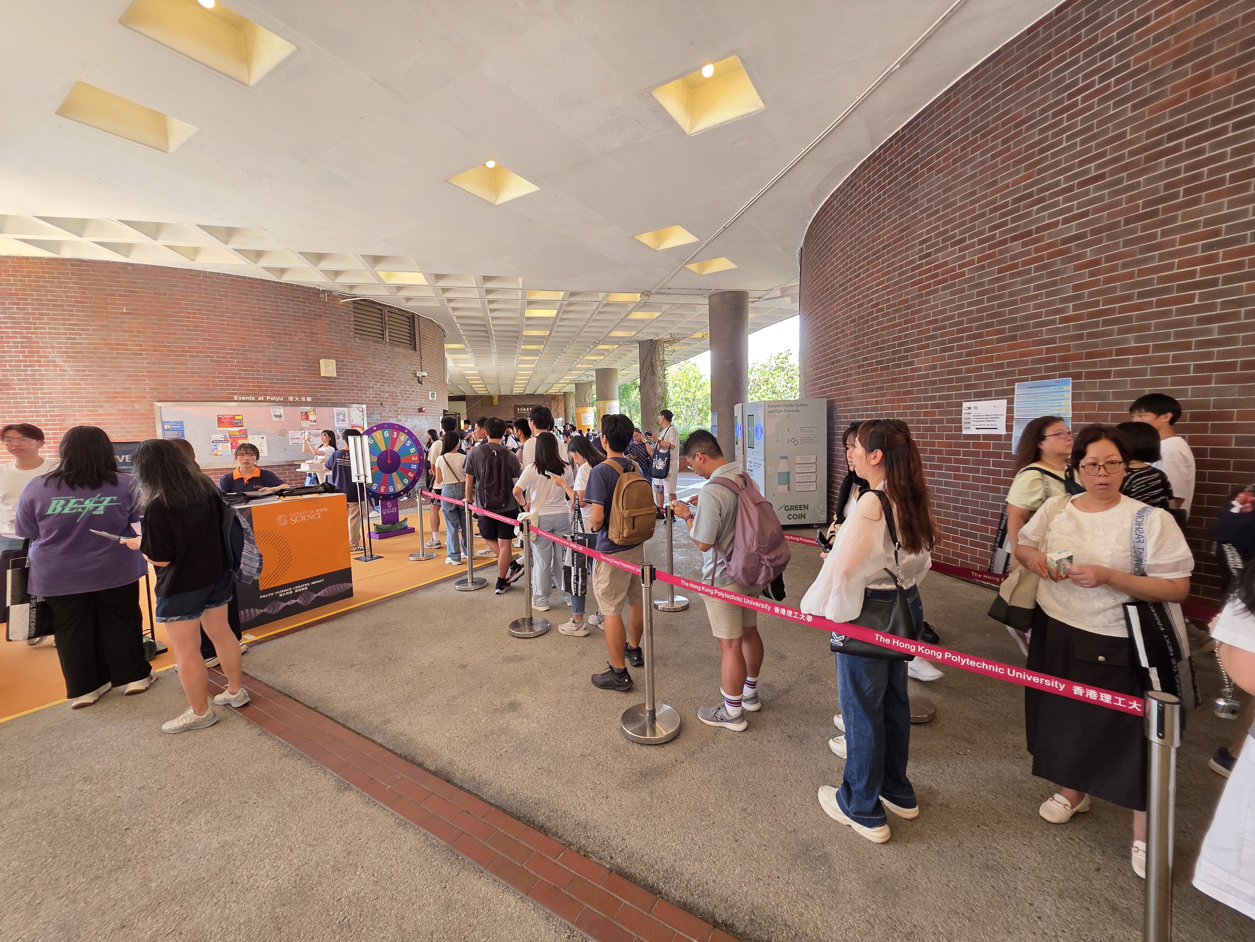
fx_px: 471
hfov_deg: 106.2
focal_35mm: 13
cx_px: 628
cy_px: 471
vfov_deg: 89.9
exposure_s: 1/100
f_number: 1.9
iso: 125
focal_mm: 2.2
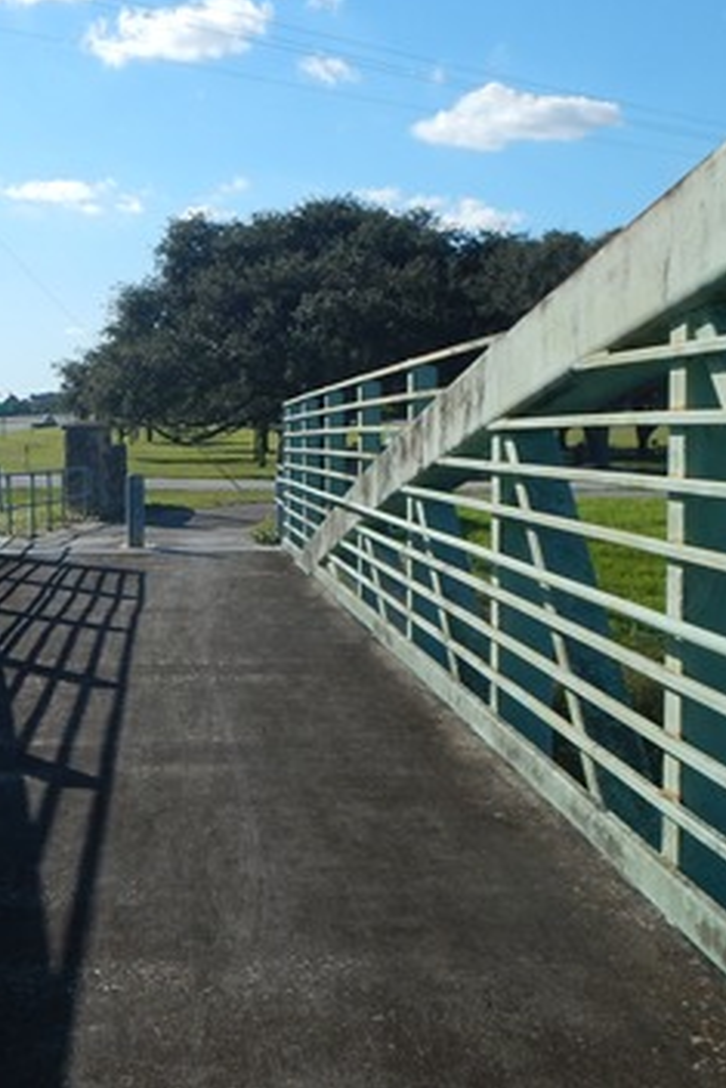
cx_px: 238
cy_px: 541
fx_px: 1027
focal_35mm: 34
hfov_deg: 38.4
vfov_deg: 55.8
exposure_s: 1/1250
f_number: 4.1
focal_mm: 4.3
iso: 125
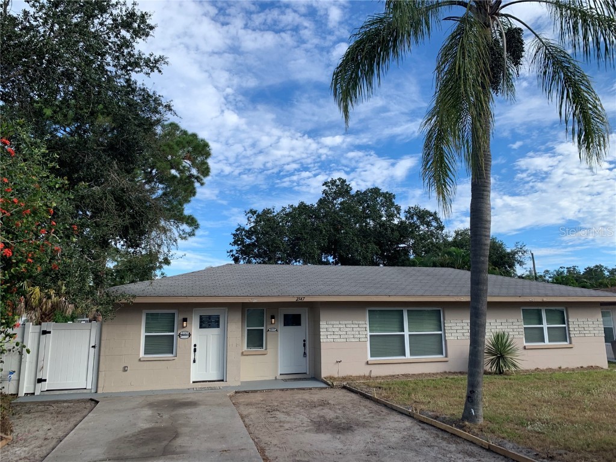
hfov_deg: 67.3
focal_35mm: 26
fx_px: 463
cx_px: 308
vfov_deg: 53.1
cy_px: 231
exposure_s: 1/1490
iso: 25
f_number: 1.8
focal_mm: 4.25
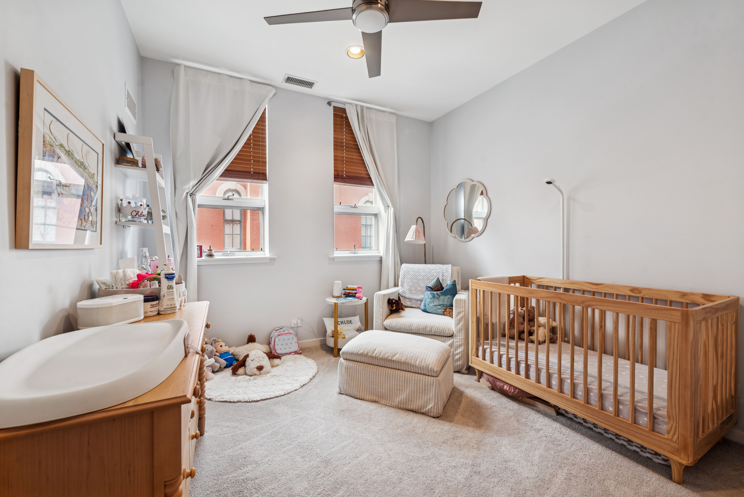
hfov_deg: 104.2
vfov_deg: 81.3
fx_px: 289
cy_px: 248
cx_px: 372
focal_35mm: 14
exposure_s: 1/8
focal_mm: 14
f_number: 8
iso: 200
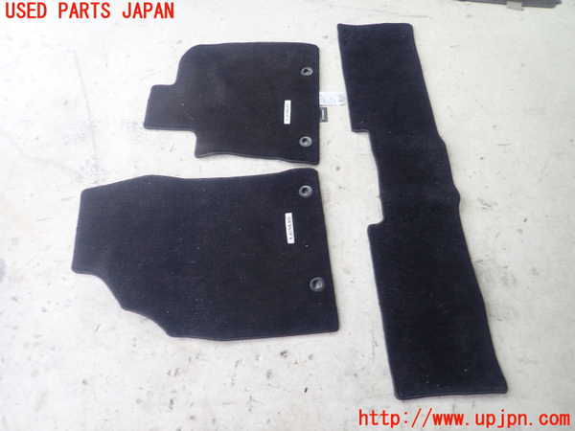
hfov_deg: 69.4
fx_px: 415
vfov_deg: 54.9
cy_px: 216
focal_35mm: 25
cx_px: 288
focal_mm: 4.5
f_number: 2
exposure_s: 1/60
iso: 200
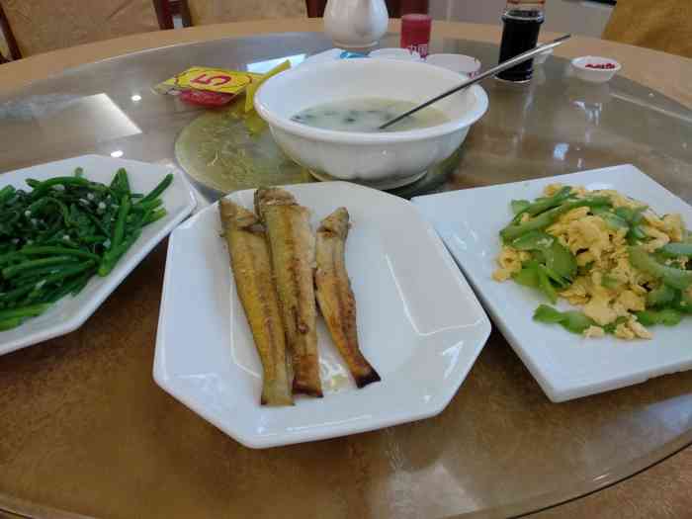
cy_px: 260
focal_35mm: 26
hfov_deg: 67.3
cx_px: 346
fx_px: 520
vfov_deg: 53.1
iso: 400
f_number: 2.2
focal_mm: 3.81
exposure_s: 1/50
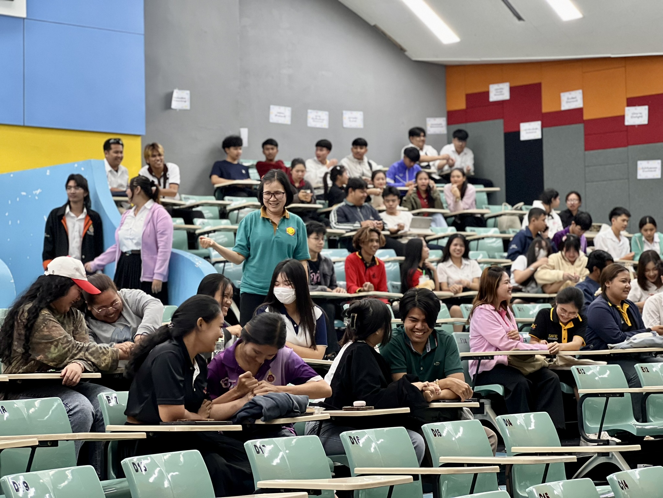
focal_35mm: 77
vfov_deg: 19.1
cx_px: 332
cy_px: 249
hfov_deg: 25.3
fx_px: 1475
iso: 250
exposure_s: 1/33
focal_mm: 9
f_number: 2.8
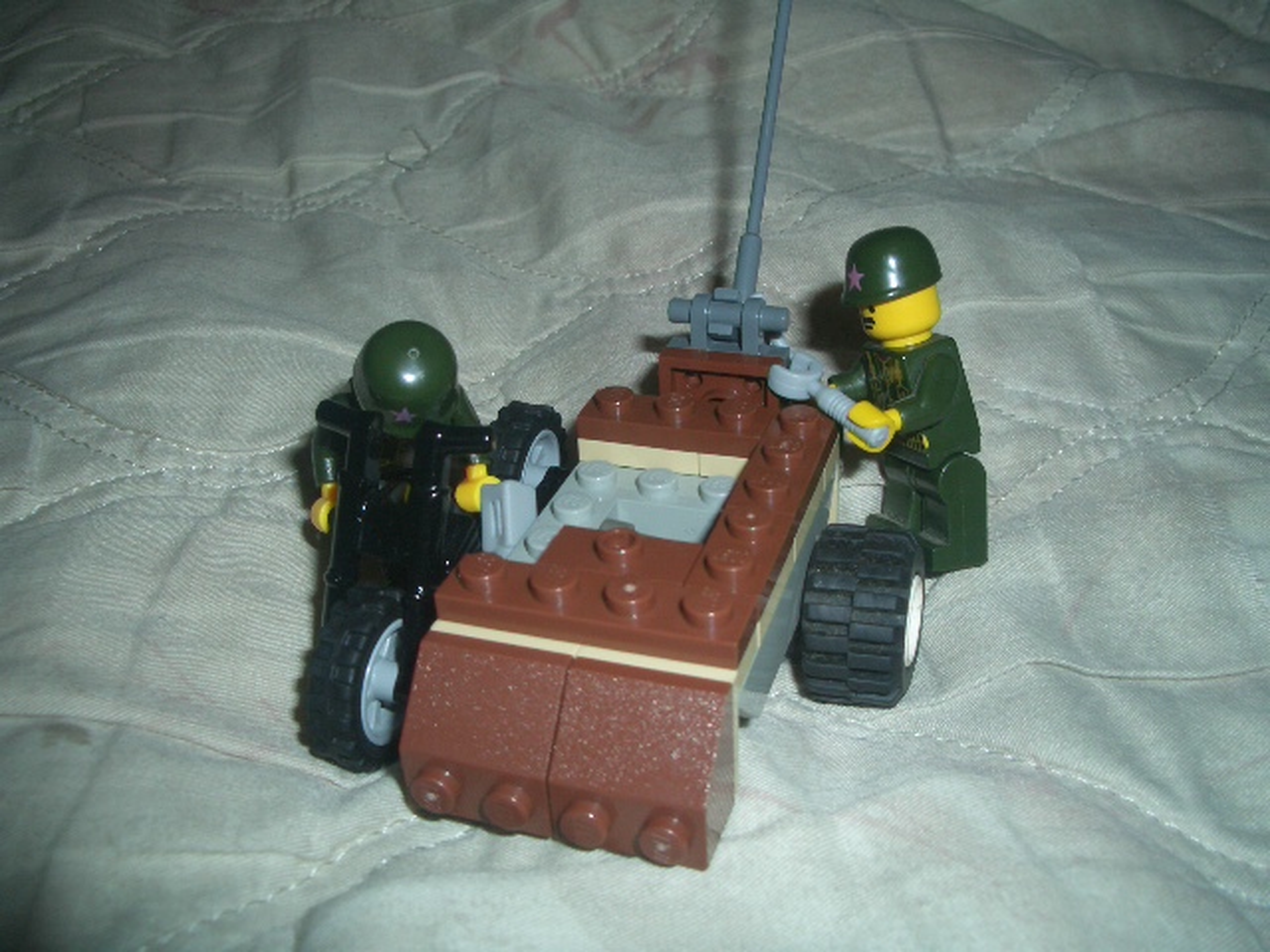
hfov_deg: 52.6
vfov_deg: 40.7
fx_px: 1284
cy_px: 476
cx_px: 635
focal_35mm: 35
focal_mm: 5.8
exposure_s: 1/60
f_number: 4.3
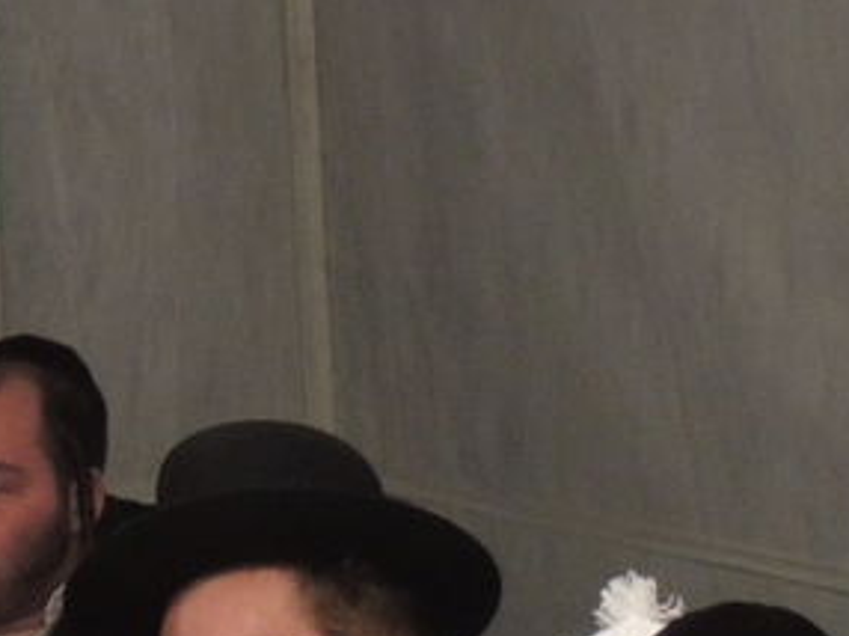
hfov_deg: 5.7
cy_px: 51
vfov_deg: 4.3
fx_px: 8405
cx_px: -552
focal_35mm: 343
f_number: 3.9
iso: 400
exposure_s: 1/20
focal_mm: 12.4
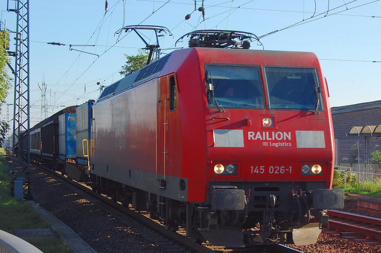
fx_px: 878
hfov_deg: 24.4
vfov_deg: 16.4
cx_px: 240
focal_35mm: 83
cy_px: 152
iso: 200
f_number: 9
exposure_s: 1/200
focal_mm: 42
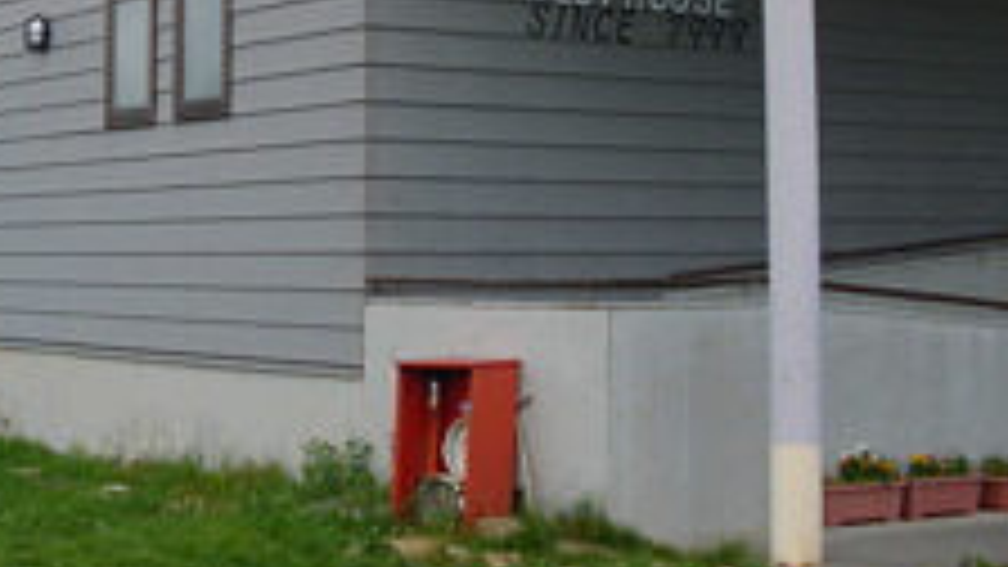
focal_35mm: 79
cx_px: 119
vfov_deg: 14.9
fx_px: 2112
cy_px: -45
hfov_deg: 26.1
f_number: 3.5
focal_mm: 6.3
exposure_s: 1/400
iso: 64
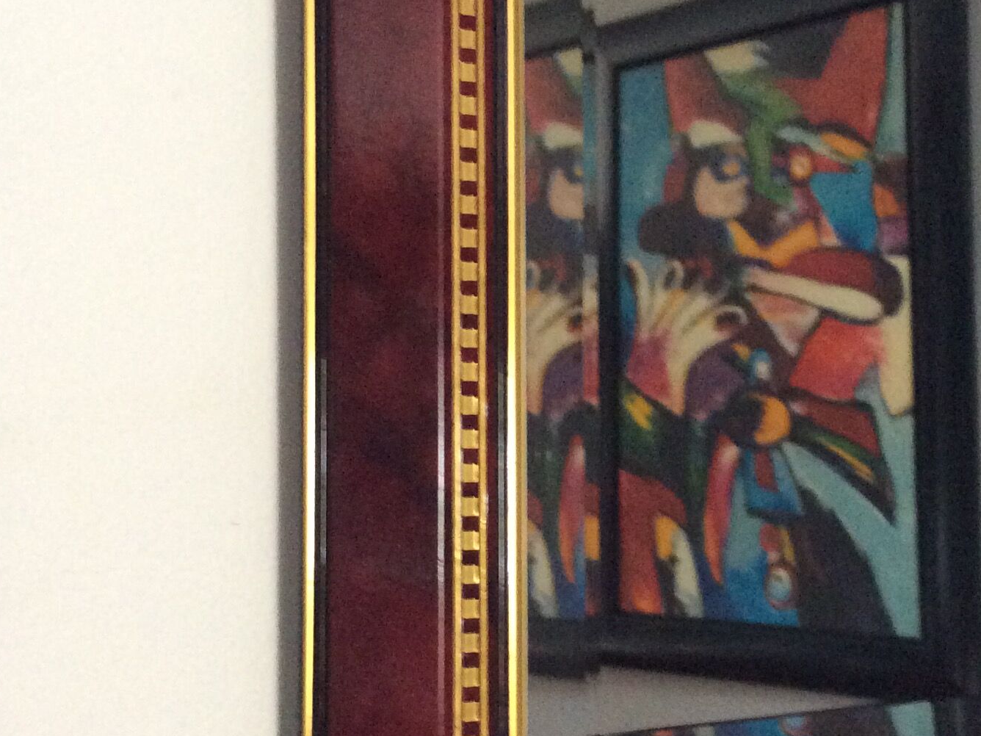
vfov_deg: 23.7
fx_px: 1757
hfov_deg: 31.1
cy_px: 363
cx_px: 607
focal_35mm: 62
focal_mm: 3.3
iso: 320
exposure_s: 1/20
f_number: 2.4
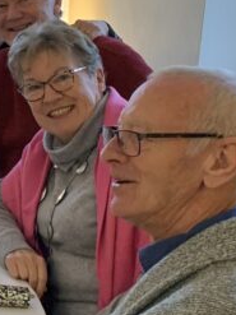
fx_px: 983
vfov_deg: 18.1
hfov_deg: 12.1
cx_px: -242
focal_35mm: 108
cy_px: 96
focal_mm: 4.25
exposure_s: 1/50
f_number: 1.8
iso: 250
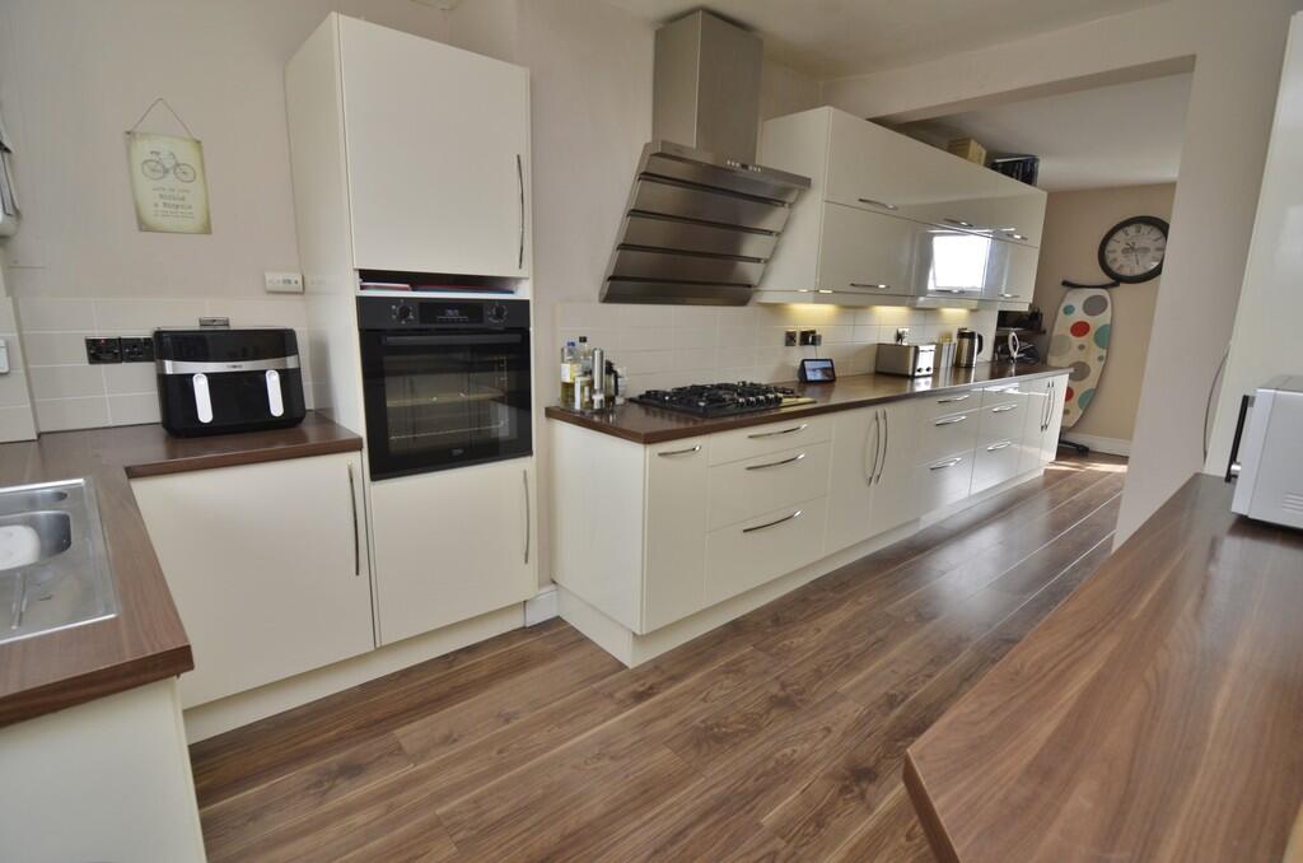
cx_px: 652
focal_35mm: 16
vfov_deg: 71.8
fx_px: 596
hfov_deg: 95.1
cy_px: 432
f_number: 5.6
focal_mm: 11
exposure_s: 1/60
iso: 400
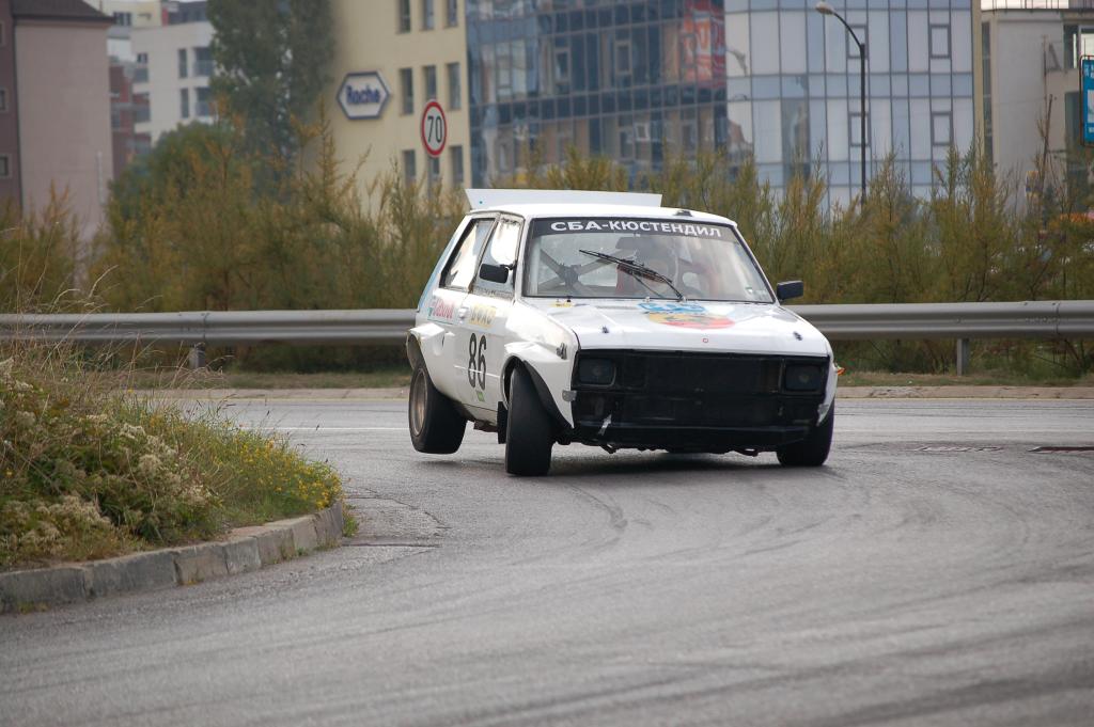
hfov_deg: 11.4
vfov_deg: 7.6
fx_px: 5465
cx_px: 547
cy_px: 364
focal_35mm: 180
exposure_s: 1/1000
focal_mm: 120
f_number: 4.8
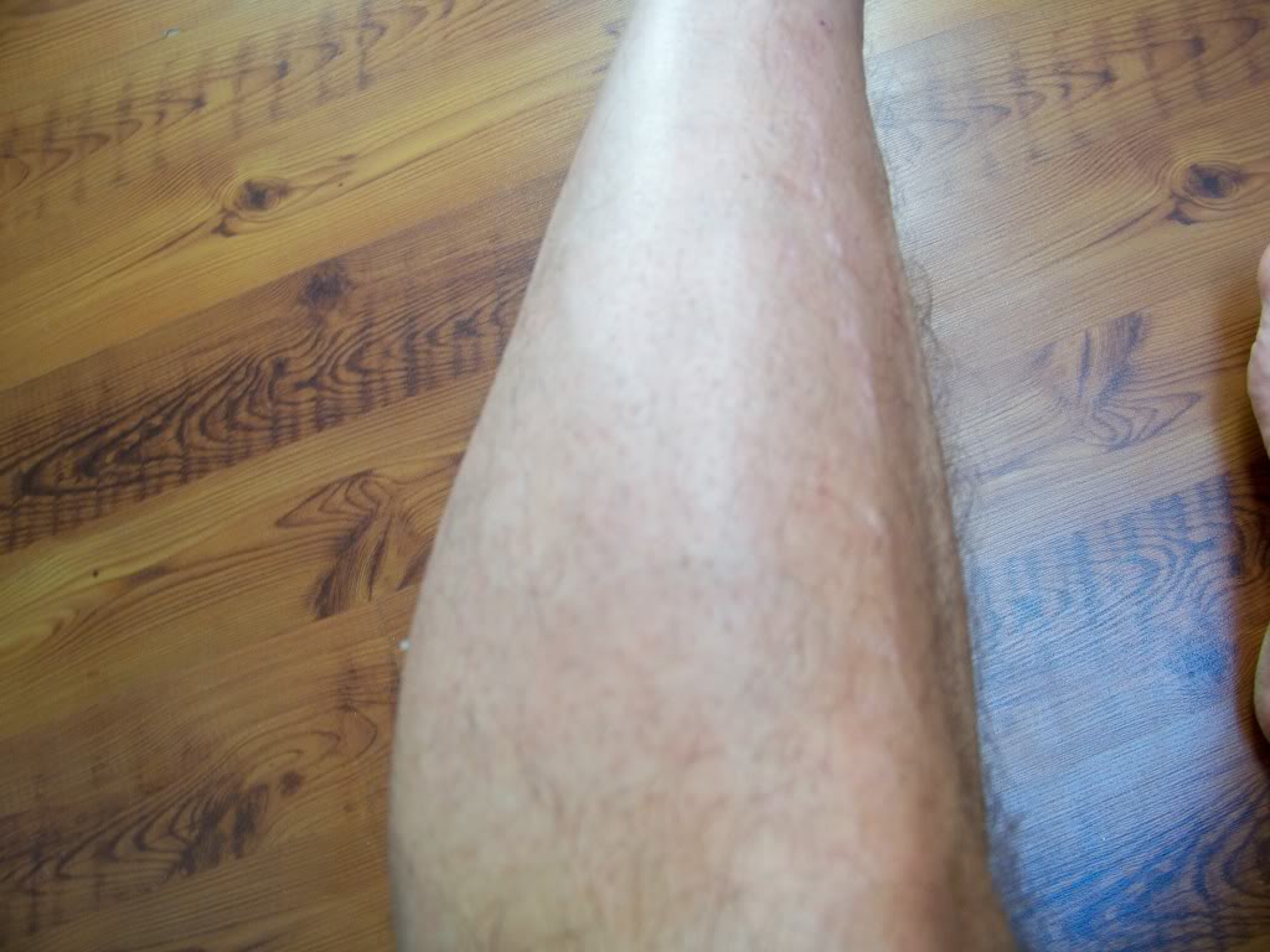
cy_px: 476
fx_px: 1211
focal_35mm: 33
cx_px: 635
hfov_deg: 55.4
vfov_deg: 42.9
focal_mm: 5.9
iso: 100
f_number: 2.8
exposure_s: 1/30
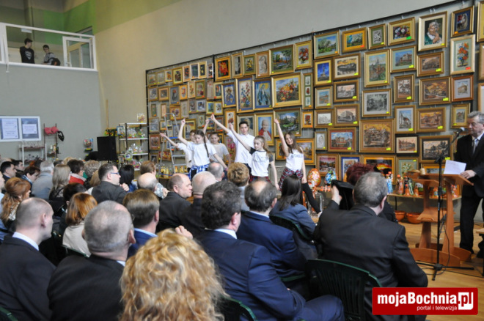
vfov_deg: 38.2
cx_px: 242
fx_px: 463
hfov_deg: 55.2
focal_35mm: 34
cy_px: 160
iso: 1600
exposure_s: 1/125
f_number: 3.8
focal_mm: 23
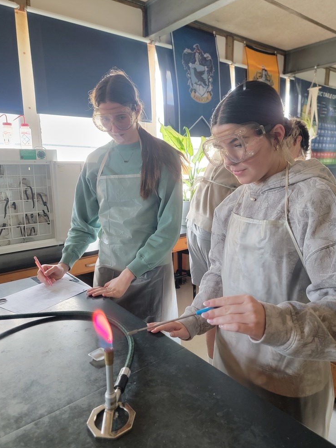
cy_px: 221
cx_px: 171
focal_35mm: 25
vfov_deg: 69.4
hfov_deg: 54.9
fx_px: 324
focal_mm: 6.7
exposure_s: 1/30
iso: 500
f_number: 1.8
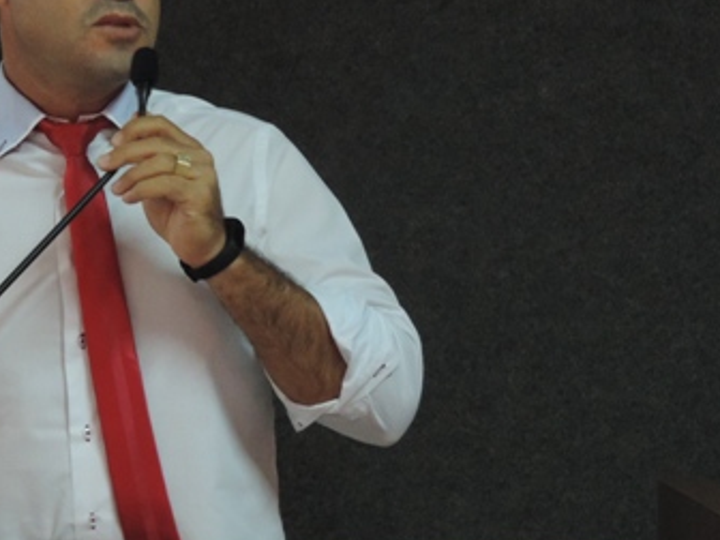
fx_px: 3370
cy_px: 214
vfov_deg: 9.2
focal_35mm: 162
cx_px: 122
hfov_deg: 12.1
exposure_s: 1/25
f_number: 4
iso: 800
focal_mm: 15.1
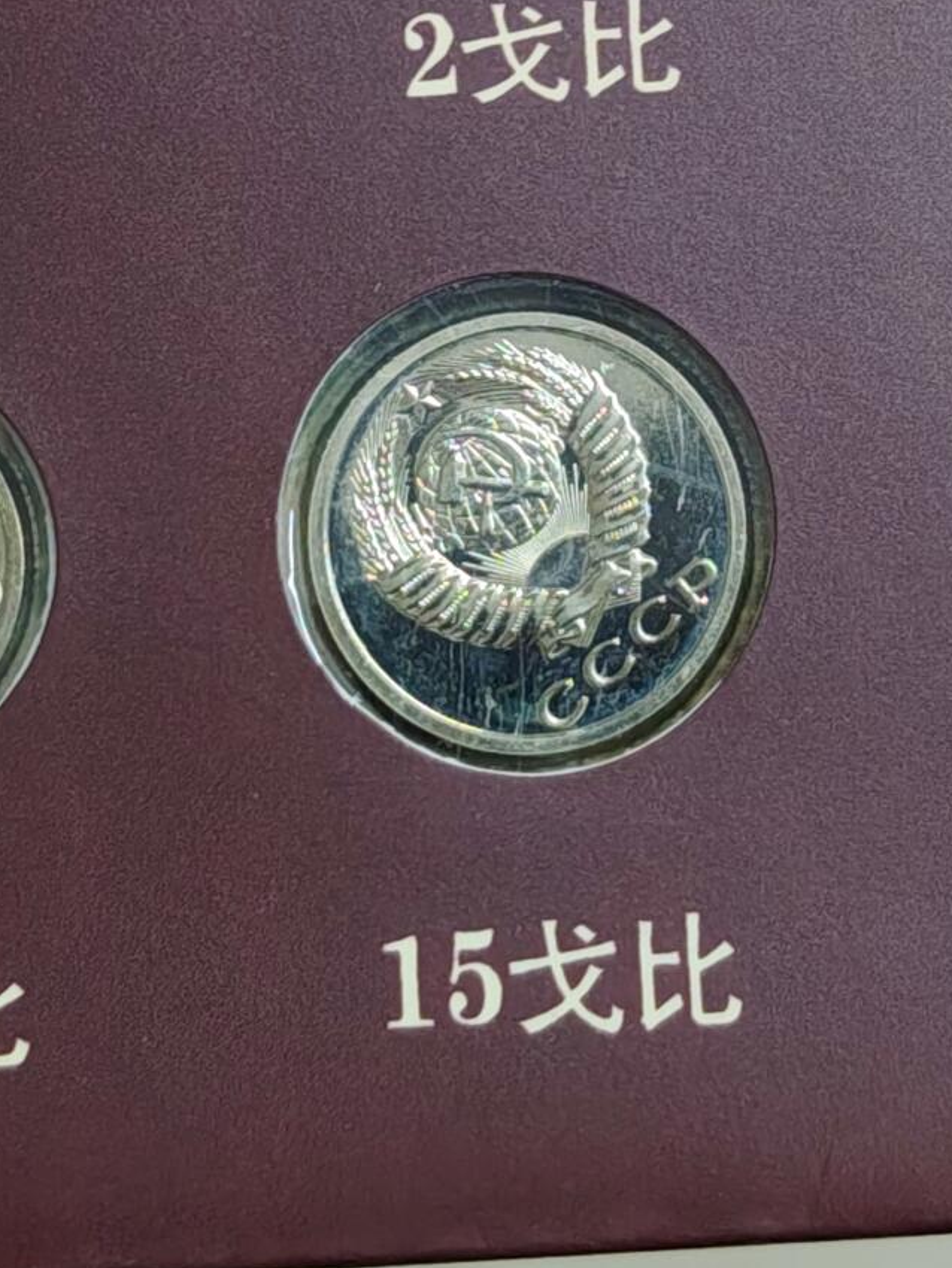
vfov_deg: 17.8
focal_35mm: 108
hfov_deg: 13.7
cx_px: 616
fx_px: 3958
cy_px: 39
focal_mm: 4.84
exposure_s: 1/50
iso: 422
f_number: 1.88
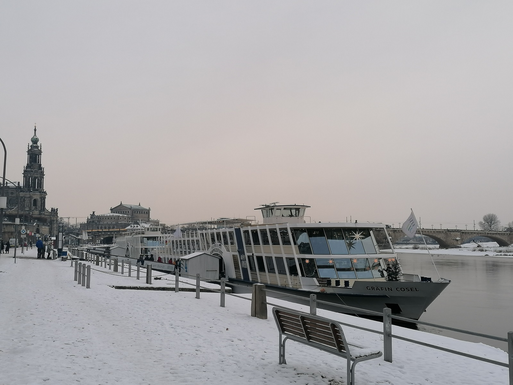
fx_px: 578
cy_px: 192
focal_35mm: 39
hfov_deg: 47.9
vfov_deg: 36.8
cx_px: 256
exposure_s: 1/315
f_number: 1.8
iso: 50
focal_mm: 4.75
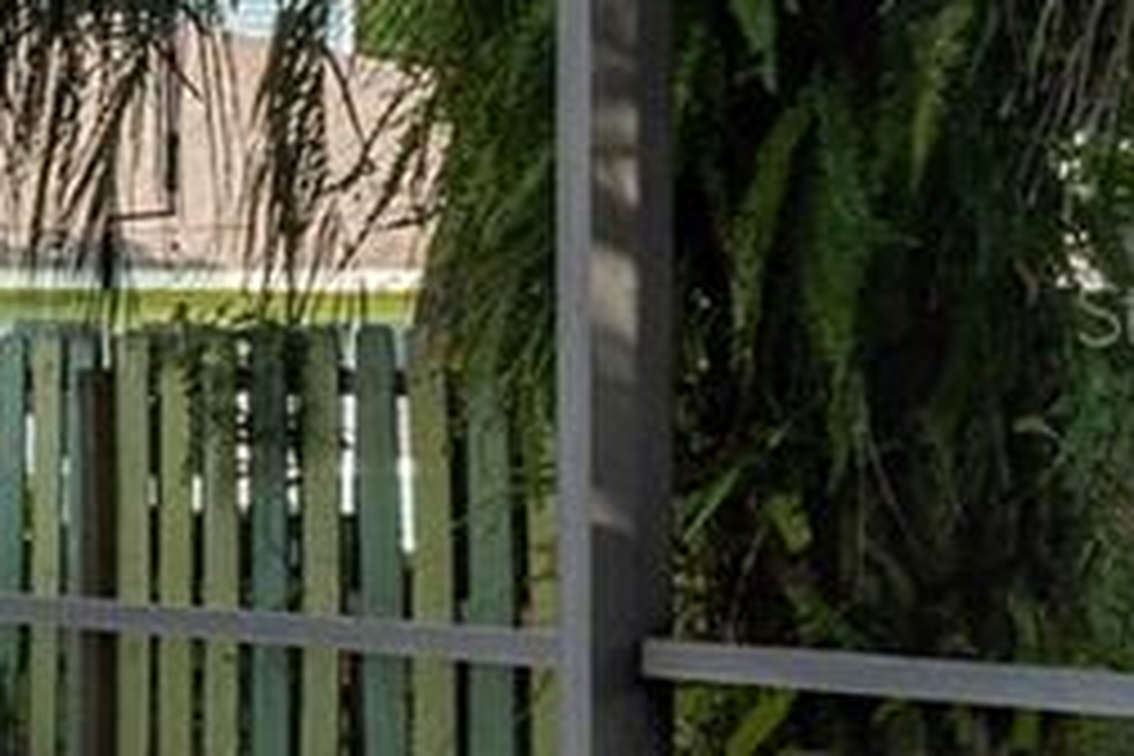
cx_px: -2124
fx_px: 2803
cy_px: 310
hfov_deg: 12.1
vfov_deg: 15.4
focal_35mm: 89
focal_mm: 14
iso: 400
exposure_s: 1/320
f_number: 7.1
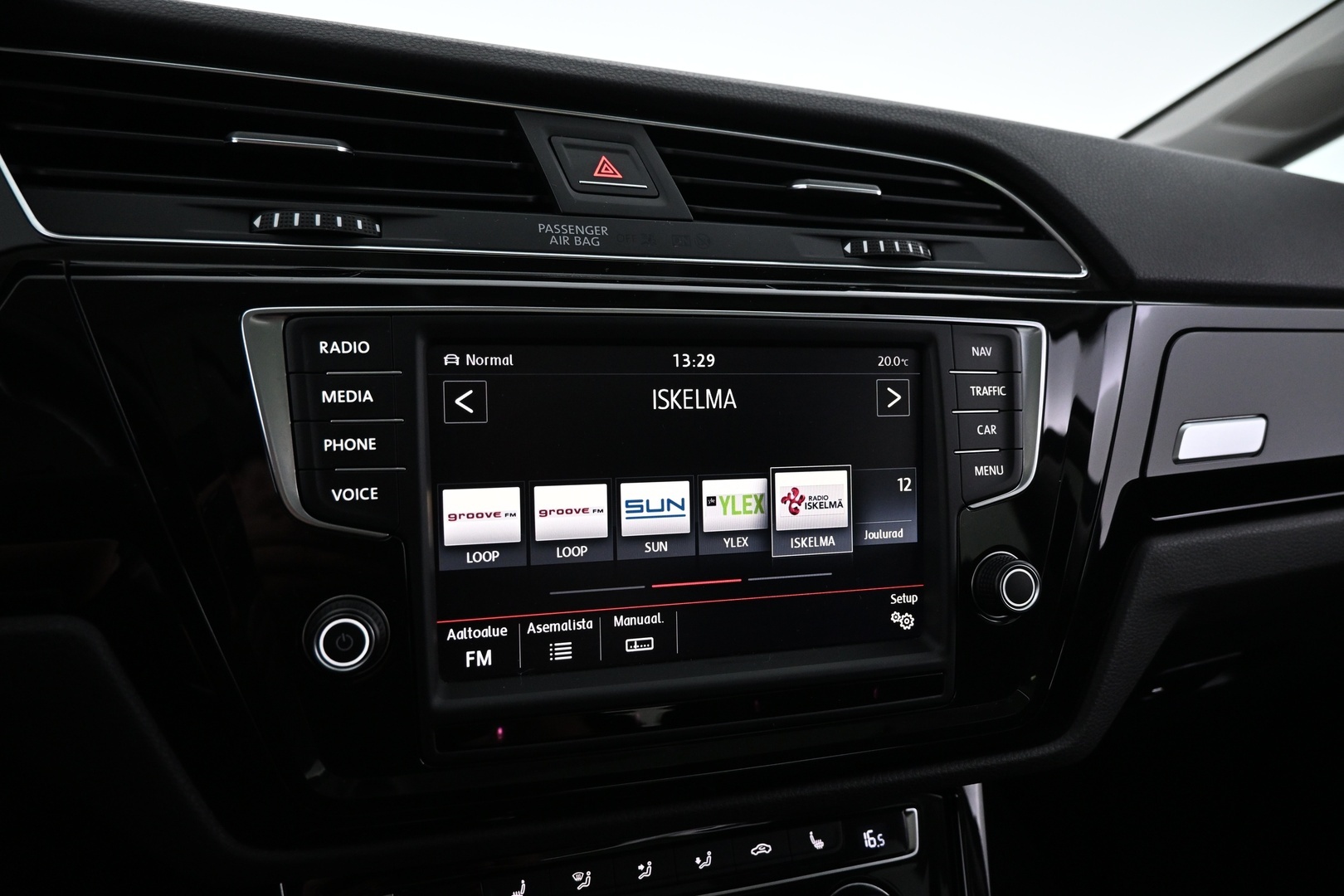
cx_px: 672
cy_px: 448
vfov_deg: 53.1
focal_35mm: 24
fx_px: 896
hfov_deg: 73.7
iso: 1400
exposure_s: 1/30
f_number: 4
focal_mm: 16
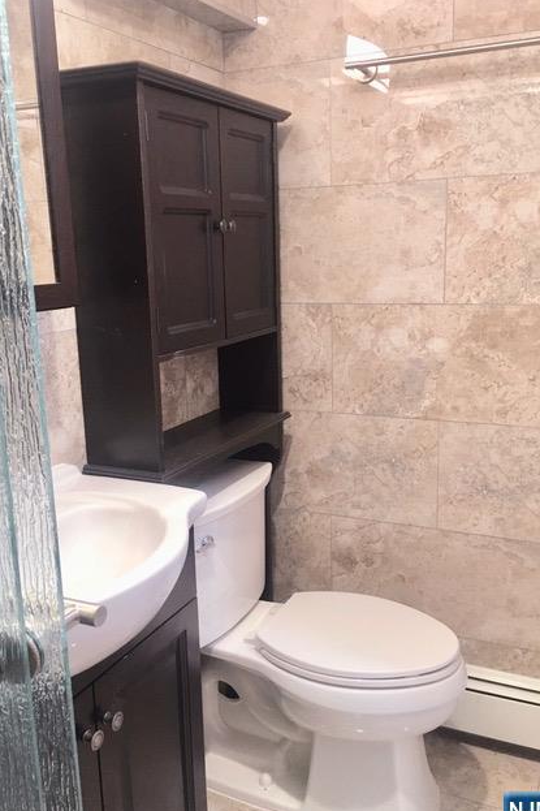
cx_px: 269
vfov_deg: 60.3
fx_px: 698
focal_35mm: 31
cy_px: 411
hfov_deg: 42.3
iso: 40
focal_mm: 4.15
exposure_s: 1/15
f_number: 2.2
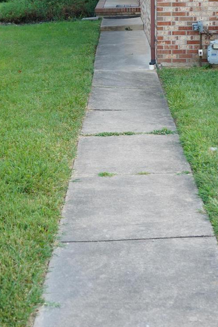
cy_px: 52
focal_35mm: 75
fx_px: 681
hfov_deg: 18.2
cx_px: 139
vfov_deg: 26.3
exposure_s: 1/100
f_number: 4
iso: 100
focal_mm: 36
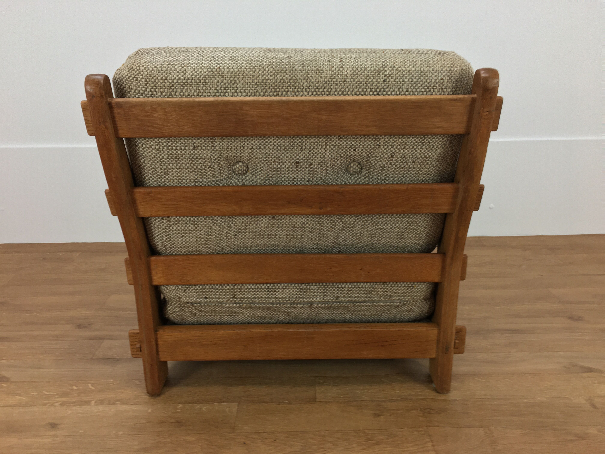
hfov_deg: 61.7
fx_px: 507
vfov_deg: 48.2
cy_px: 227
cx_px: 302
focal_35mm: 29
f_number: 2.2
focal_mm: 4.15
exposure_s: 1/33
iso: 40
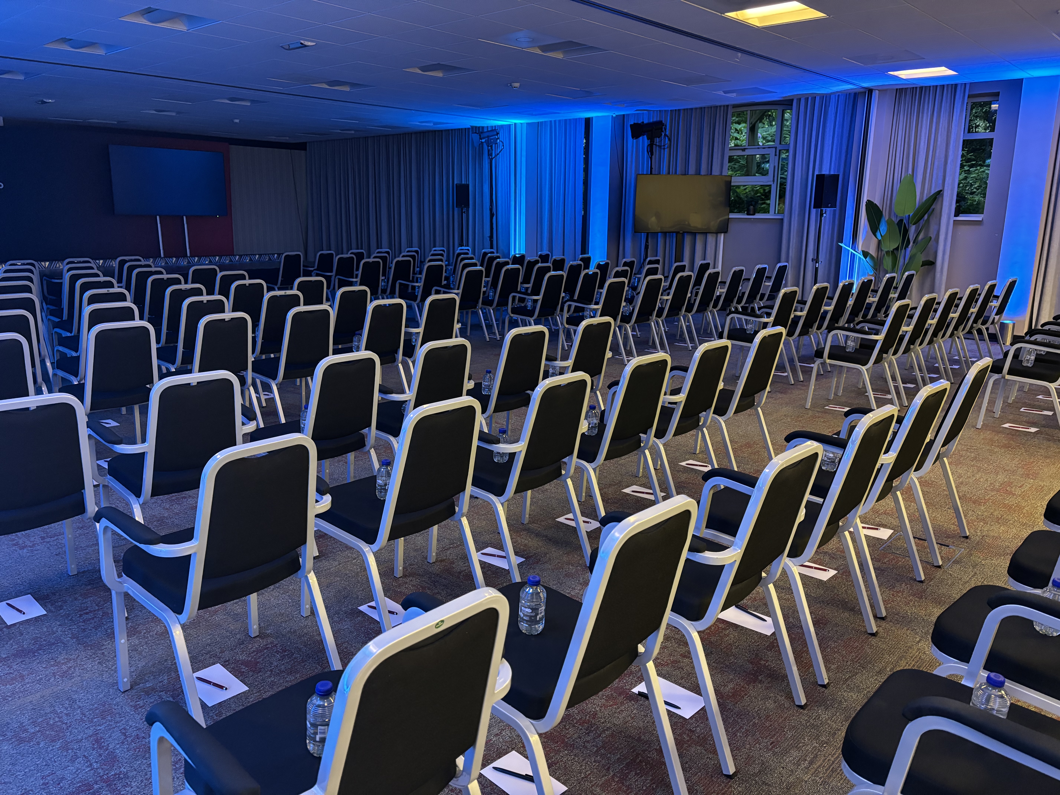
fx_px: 796
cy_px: 398
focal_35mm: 26
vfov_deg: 53.1
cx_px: 530
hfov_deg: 67.3
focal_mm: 5.96
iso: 640
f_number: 1.6
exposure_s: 1/33
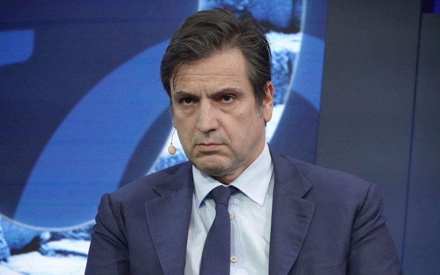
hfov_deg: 7.4
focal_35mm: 283
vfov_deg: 4.6
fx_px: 3393
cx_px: 220
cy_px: 146
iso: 1600
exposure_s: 1/250
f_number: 13
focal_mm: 101.58
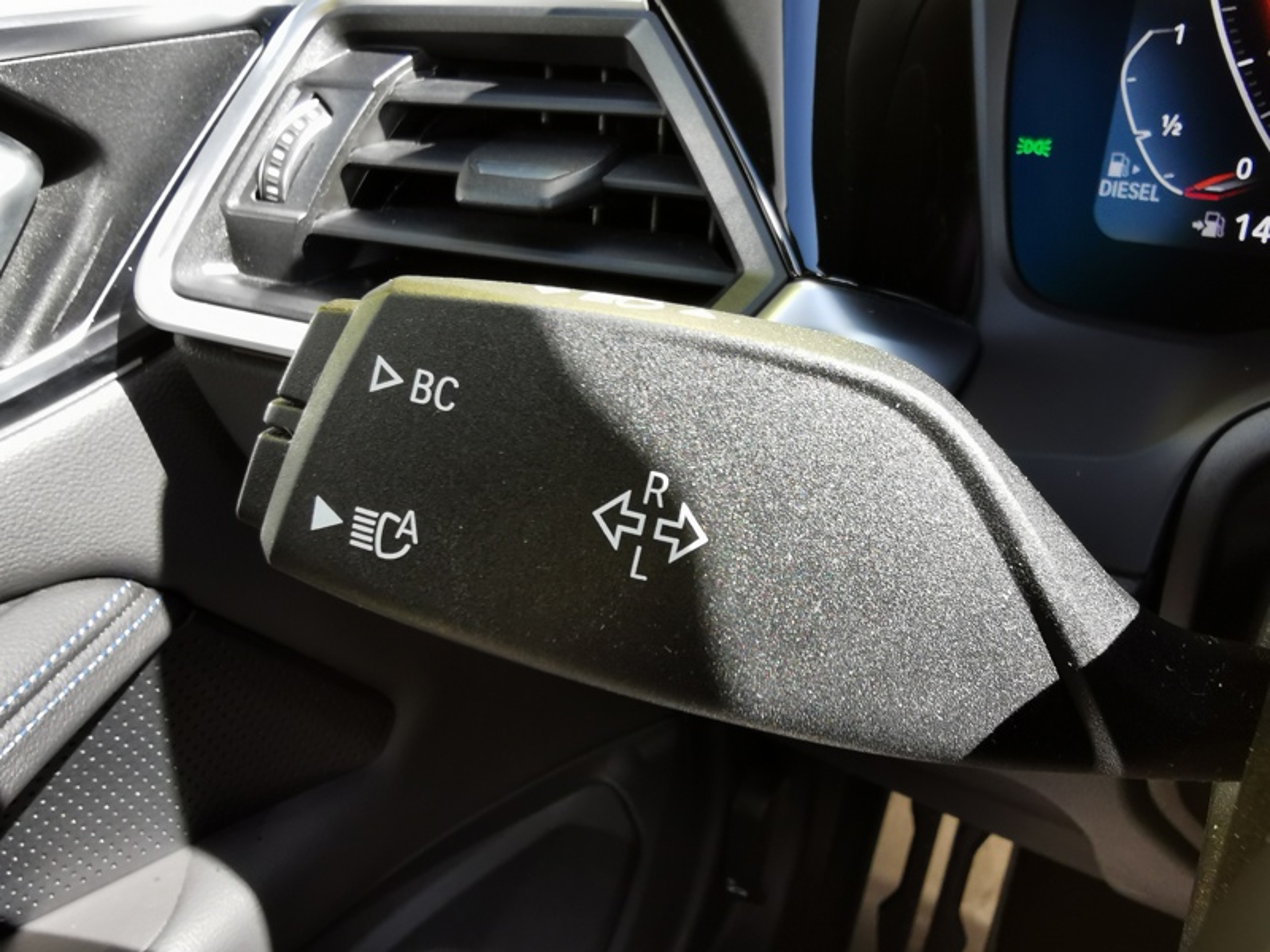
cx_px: 635
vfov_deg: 53.1
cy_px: 476
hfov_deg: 67.3
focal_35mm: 26
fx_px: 954
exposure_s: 1/120
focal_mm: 2.26
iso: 80
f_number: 2.2
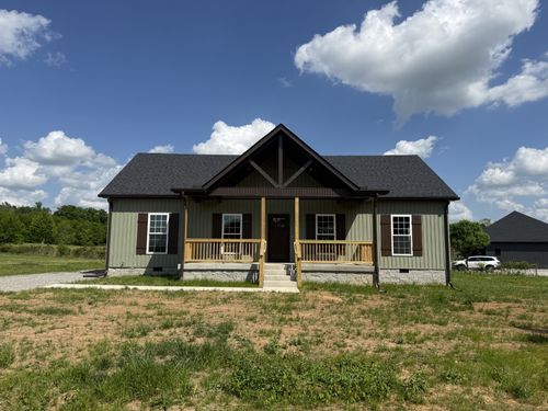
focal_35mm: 24
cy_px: 206
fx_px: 380
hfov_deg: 71.6
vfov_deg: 56.8
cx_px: 274
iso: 80
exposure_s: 1/6711
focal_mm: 6.76
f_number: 1.78
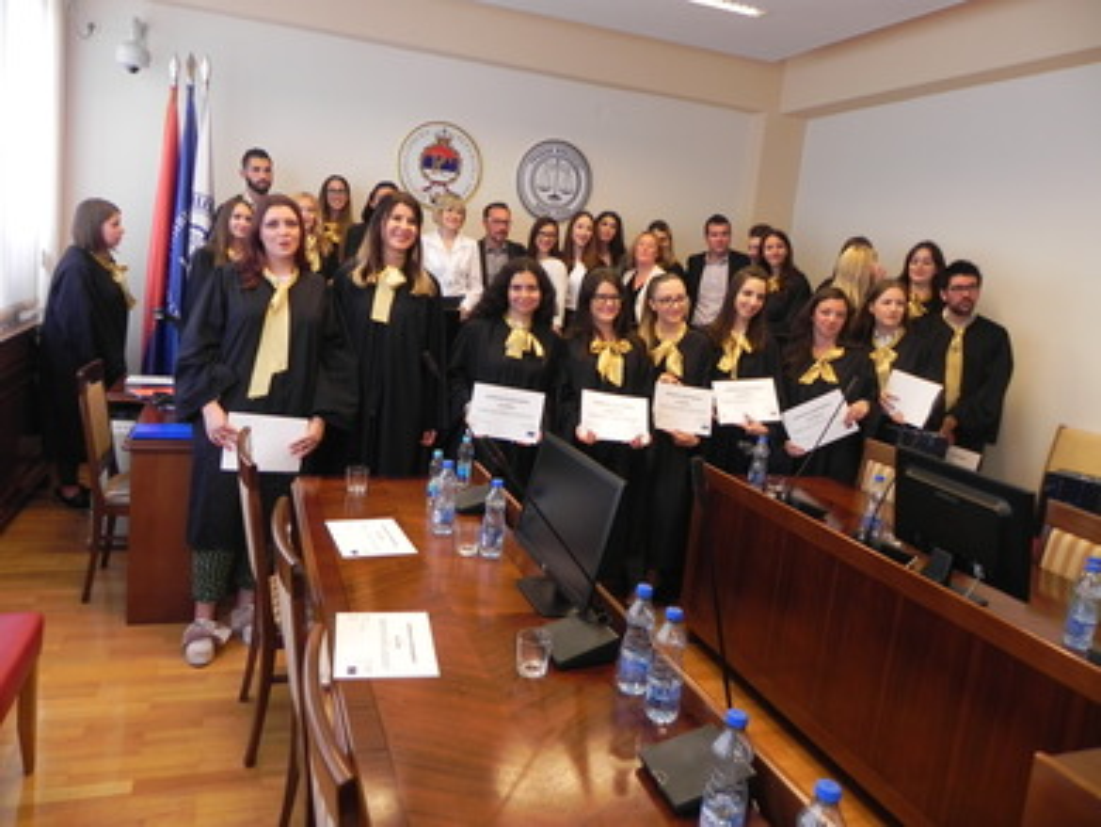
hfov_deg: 67.3
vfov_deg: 53.1
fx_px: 827
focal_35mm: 26
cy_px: 414
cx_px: 550
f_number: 2.8
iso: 160
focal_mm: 4.6
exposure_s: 1/37.1
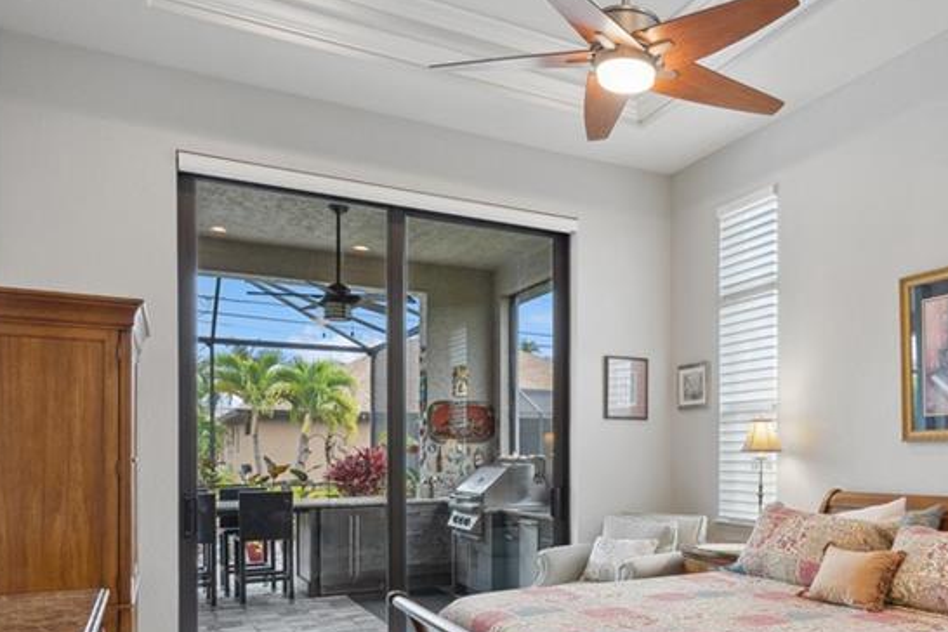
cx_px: 698
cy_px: 469
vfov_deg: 42.4
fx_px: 790
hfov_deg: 59.0
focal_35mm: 30
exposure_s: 1/5
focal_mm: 16
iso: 200
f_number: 8
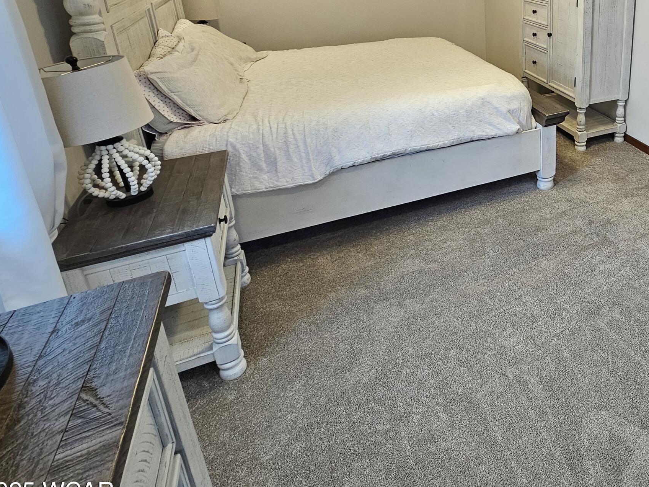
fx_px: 431
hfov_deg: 65.9
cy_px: 100
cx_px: 536
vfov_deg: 54.9
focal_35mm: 23
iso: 160
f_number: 2.2
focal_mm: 2.2
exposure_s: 1/60
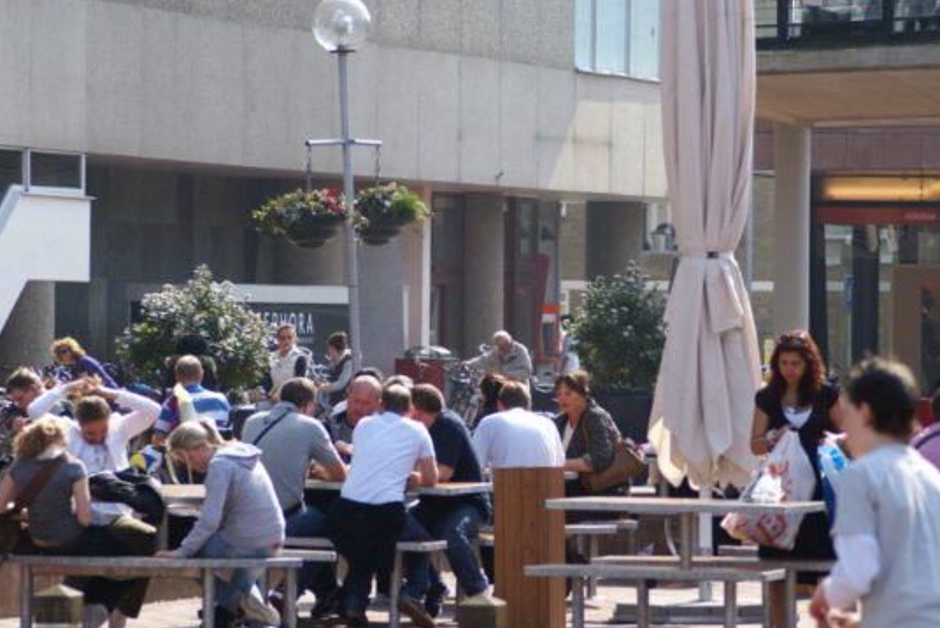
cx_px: 445
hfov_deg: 9.1
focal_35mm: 227
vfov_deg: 6.1
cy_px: 345
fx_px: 5919
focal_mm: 135
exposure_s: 1/250
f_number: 5.6
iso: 100
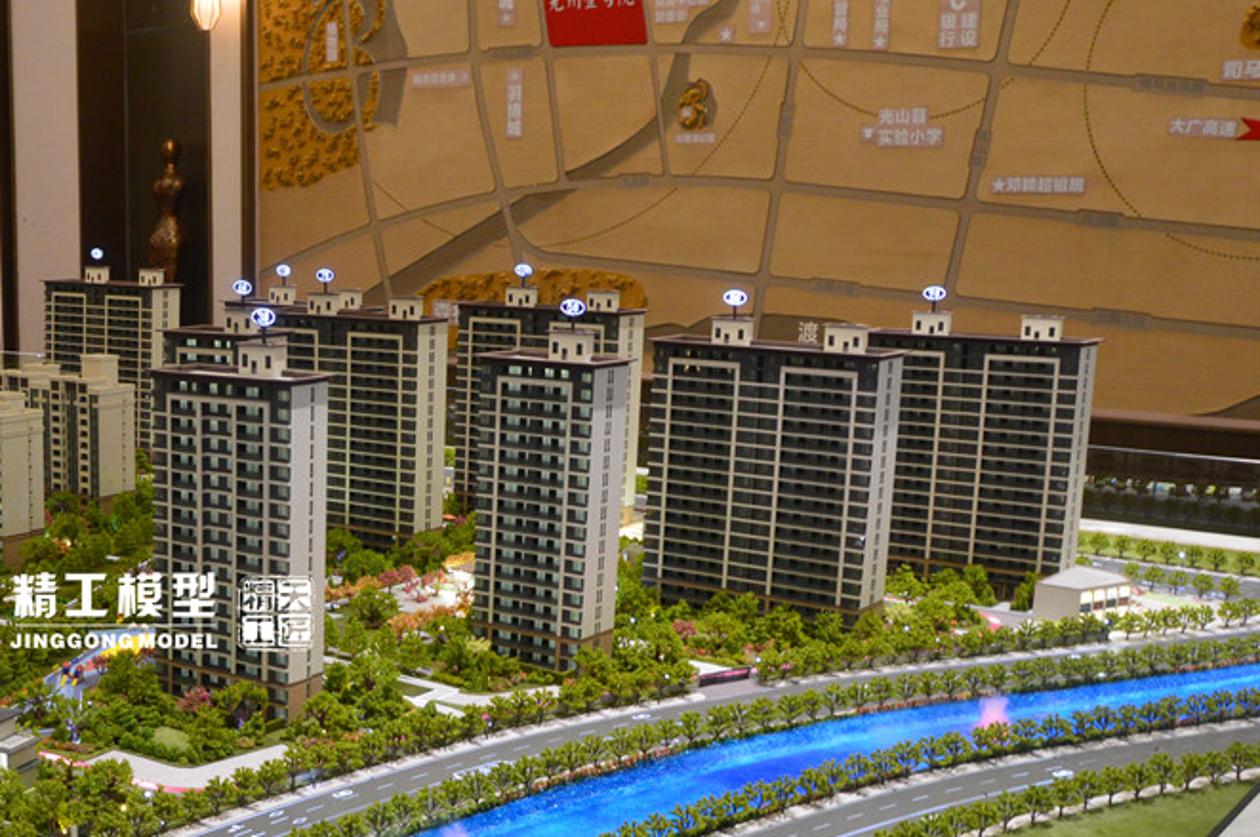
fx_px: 1713
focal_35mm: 49
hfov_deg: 37.7
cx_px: 120
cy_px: 607
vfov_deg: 27.2
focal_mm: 18
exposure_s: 1/15
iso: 640
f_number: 6.3
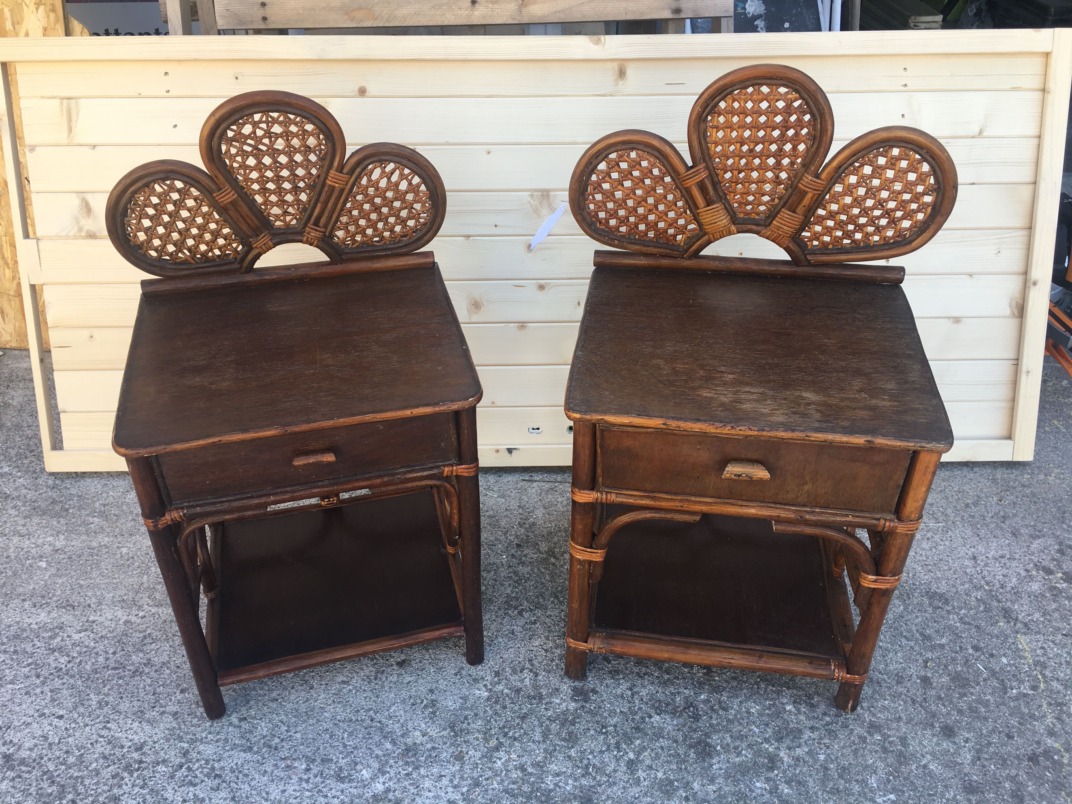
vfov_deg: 48.2
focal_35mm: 29
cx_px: 536
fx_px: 898
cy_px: 402
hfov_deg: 61.7
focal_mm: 4.15
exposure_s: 1/278
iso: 25
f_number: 2.2
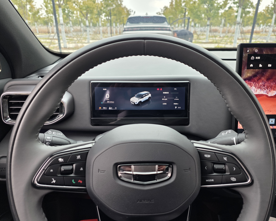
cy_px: 111
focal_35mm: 24
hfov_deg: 70.3
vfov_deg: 58.8
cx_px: 142
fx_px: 196
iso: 100
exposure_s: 1/180
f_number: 1.7
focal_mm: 6.25
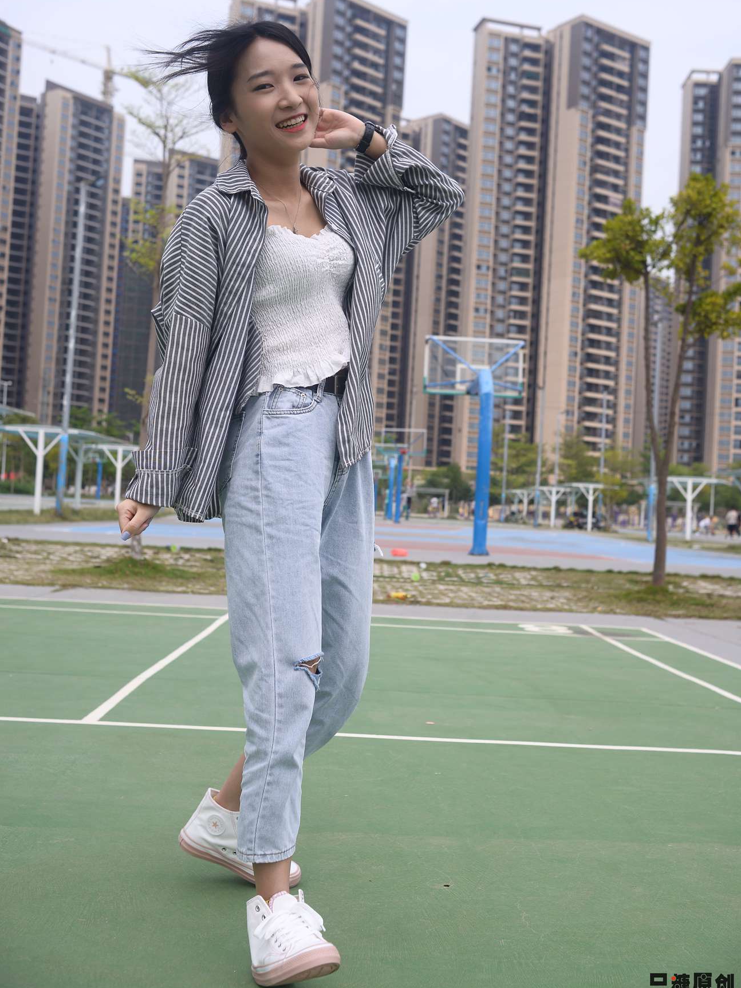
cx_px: 372
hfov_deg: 37.7
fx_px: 1084
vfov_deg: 48.9
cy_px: 459
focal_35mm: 38
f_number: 5.6
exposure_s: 1/640
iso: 100
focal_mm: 35
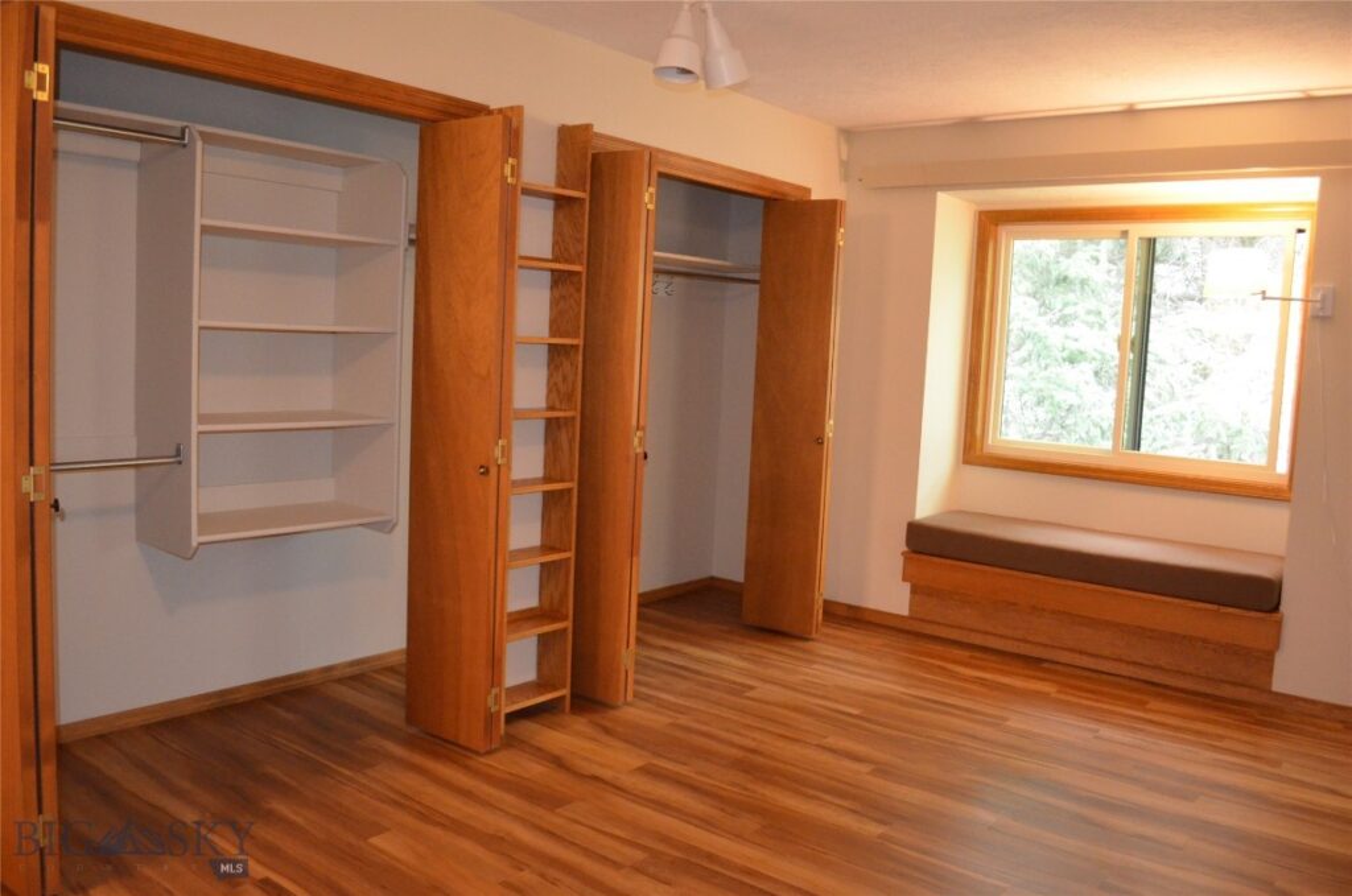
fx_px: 1012
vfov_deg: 47.8
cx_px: 676
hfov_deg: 67.5
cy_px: 448
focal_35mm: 27
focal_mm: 18
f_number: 3.5
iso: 3200
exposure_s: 1/60
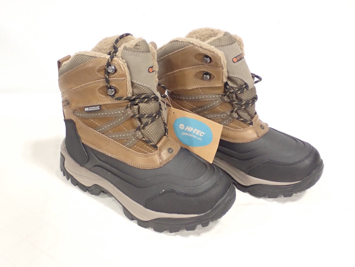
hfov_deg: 38.2
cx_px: 178
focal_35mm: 50
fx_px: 513
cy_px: 134
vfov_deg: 29.1
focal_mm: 9.01
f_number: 3.2
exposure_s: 1/50
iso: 800
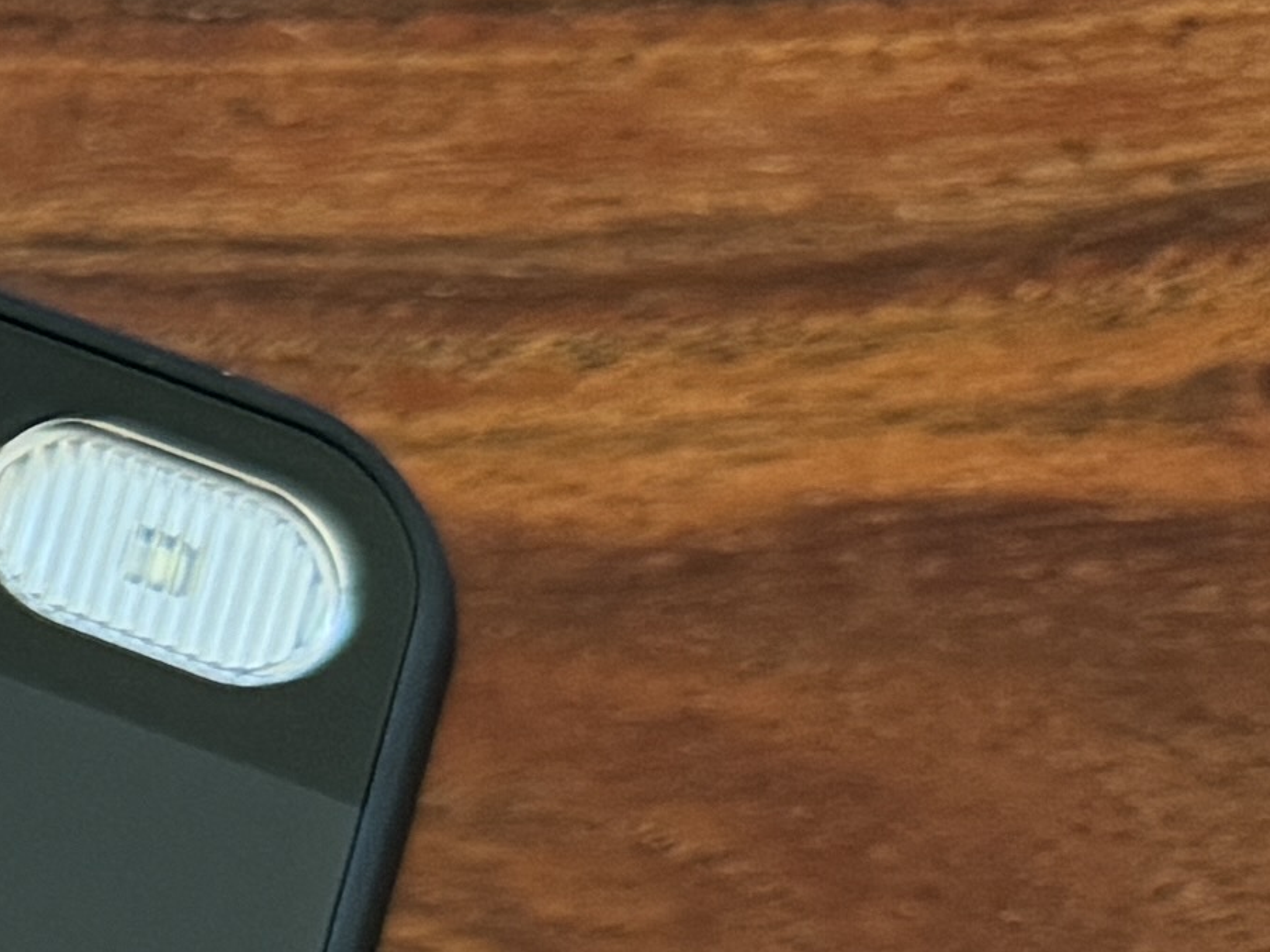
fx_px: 5575
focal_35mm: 152
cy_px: 1018
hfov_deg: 10.3
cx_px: -2227
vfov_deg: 9.7
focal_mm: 6.86
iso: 200
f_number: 1.78
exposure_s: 1/83
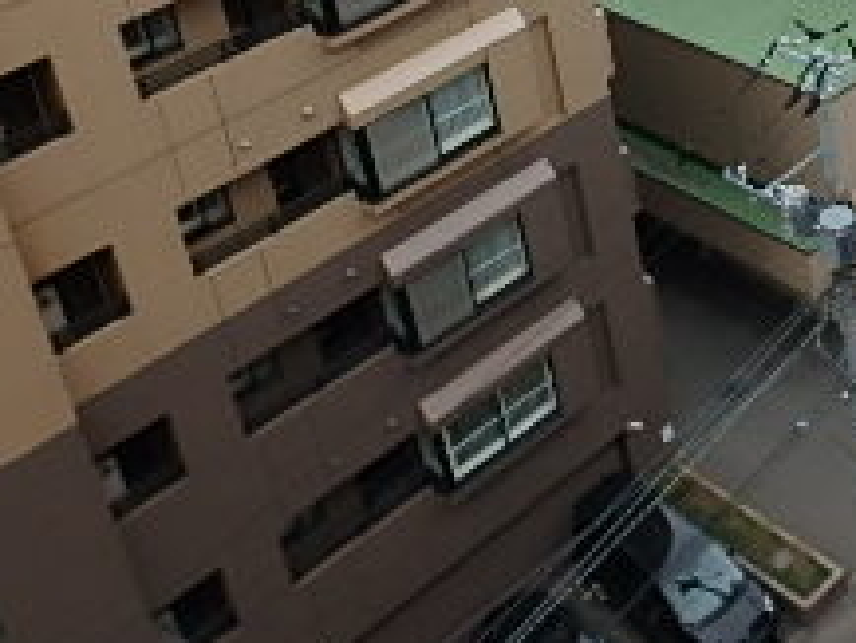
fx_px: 1534
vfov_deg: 21.2
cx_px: 978
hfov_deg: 28.0
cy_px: -221
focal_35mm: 62
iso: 125
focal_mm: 3.7
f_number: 3.5
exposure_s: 1/250
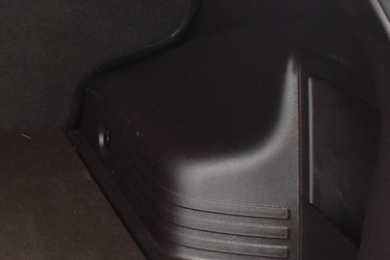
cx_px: -233
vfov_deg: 12.7
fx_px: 1170
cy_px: 90
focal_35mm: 108
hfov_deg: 16.8
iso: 1250
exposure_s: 1/30
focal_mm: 18
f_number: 3.5
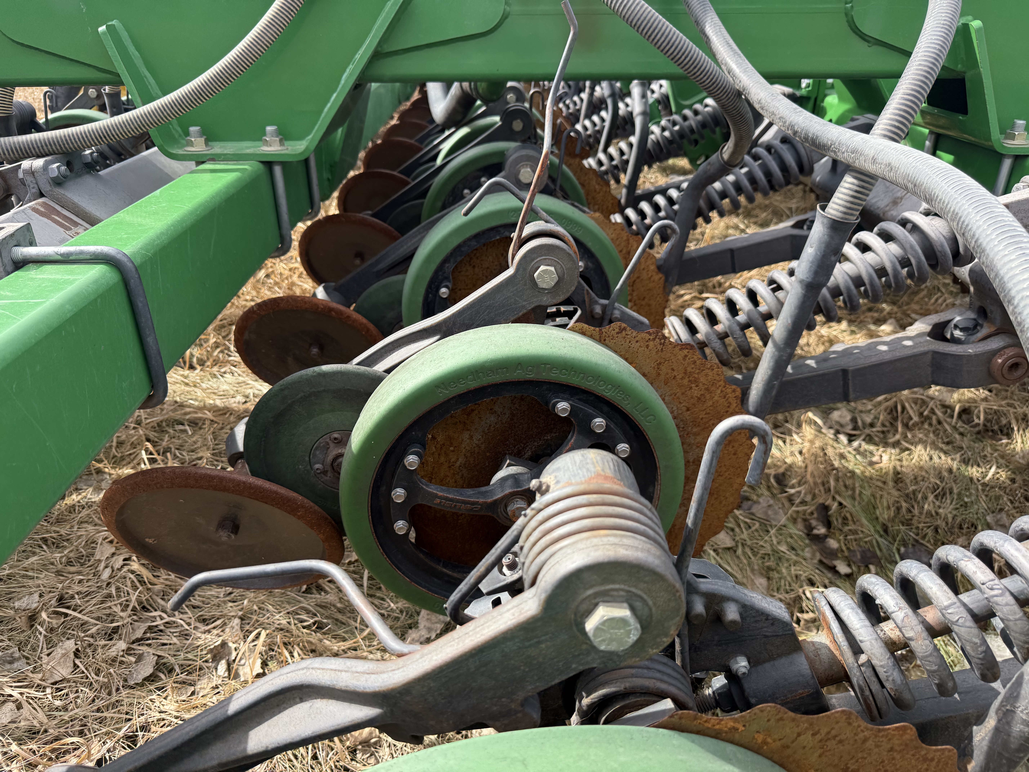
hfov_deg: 71.6
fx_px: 713
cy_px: 386
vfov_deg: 56.8
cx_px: 514
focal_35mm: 24
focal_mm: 6.76
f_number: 1.78
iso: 80
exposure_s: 1/1192
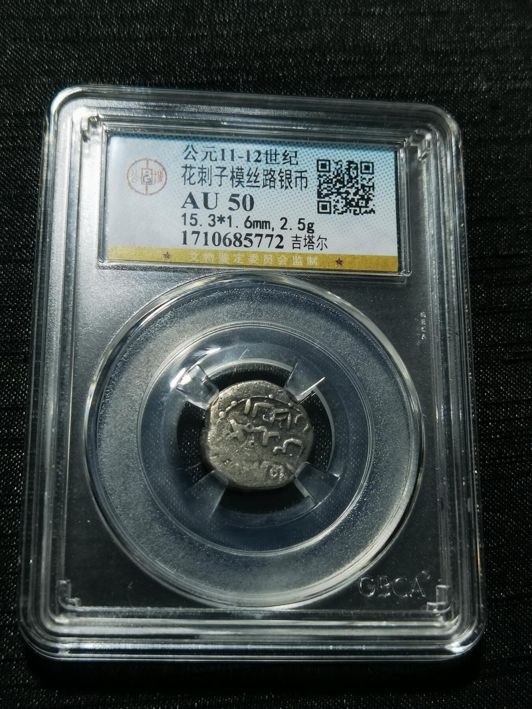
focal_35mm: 55
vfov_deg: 34.9
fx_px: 1127
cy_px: 354
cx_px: 266
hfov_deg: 26.6
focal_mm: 6.67
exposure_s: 1/100
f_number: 1.9
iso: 80
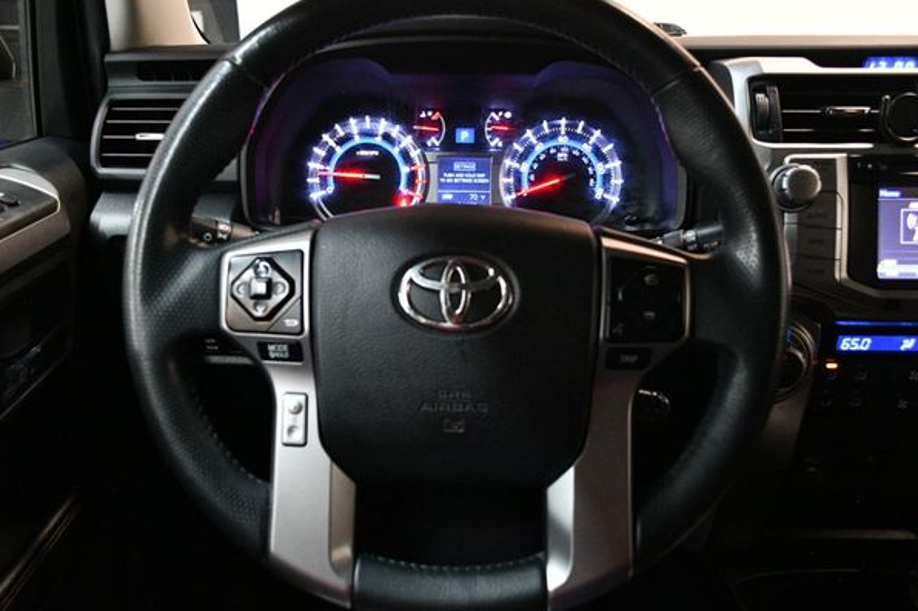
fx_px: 739
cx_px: 453
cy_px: 299
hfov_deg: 63.7
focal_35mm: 29
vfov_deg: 44.9
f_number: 3.5
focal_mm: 18
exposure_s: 1/60
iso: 4000
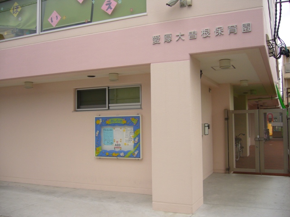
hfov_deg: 52.6
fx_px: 293
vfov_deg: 40.7
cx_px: 145
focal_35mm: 35
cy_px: 108
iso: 80
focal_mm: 5.8
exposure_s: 1/500
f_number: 2.8
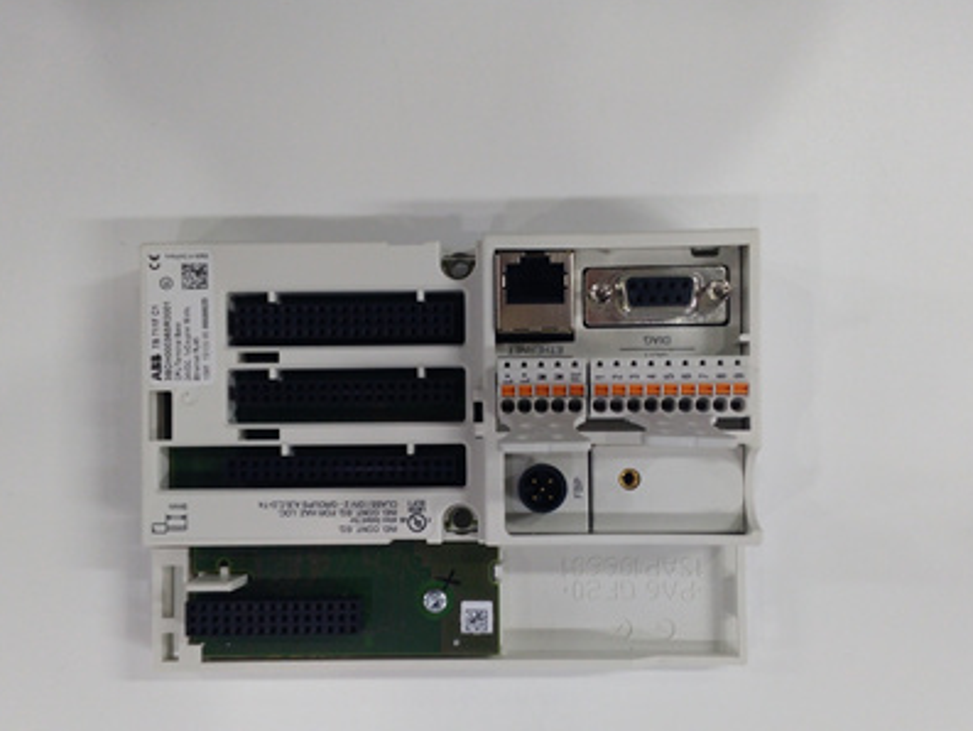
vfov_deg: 41.6
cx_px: 478
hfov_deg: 53.9
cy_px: 445
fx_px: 956
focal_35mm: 34
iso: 172
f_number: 2
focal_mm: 3.79
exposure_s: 1/33
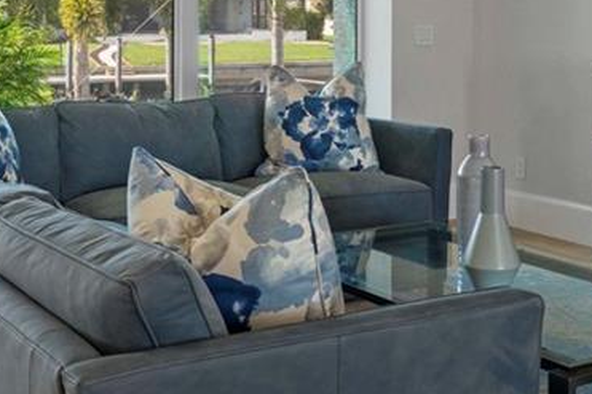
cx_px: 335
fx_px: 1134
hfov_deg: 29.2
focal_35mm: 69
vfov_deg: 19.1
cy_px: -3
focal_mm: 16
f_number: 8
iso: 400
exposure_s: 1/1.25
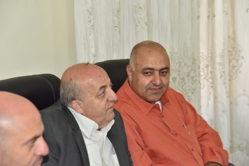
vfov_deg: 11.4
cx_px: 124
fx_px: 830
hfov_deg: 17.1
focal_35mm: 120
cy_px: 83
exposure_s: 1/80
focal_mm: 120
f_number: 6.3
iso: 2500
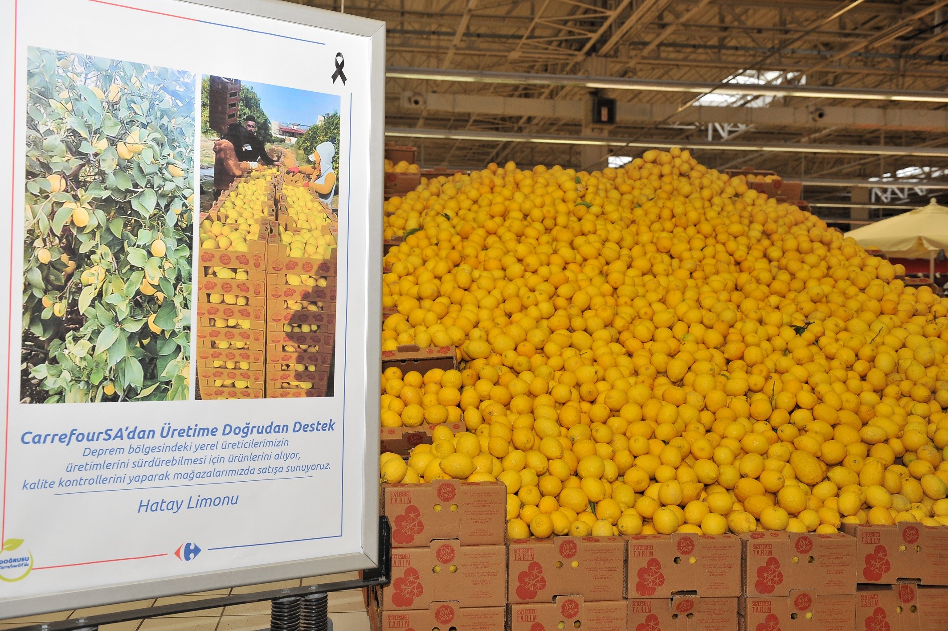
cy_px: 316
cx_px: 474
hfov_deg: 50.7
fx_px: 1000
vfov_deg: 35.0
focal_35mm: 38
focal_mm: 38
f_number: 5.6
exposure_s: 1/160
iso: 800
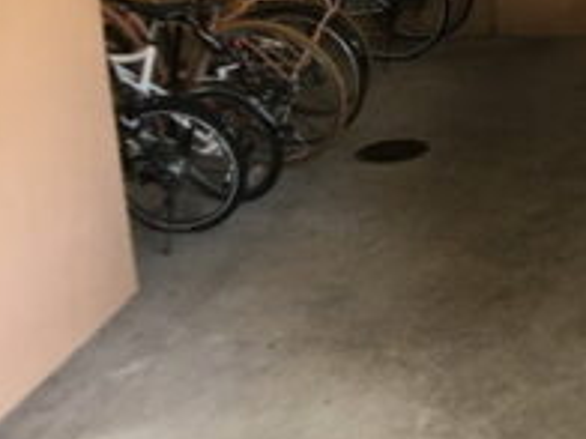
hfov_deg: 20.4
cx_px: 730
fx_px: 1507
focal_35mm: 89
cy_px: -3
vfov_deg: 16.3
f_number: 2.2
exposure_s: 1/30
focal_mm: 4.15
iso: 40
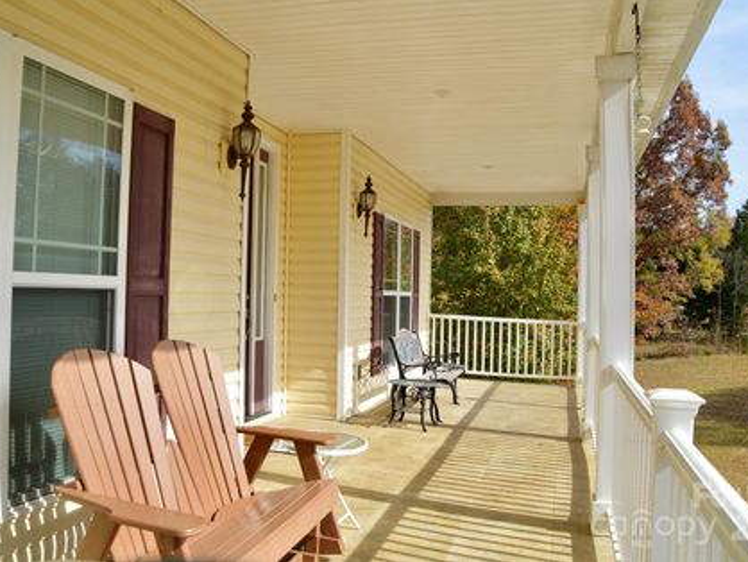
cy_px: 267
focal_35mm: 31
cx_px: 390
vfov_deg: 45.5
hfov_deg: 58.3
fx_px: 670
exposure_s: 1/250
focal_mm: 18
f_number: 8
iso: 100
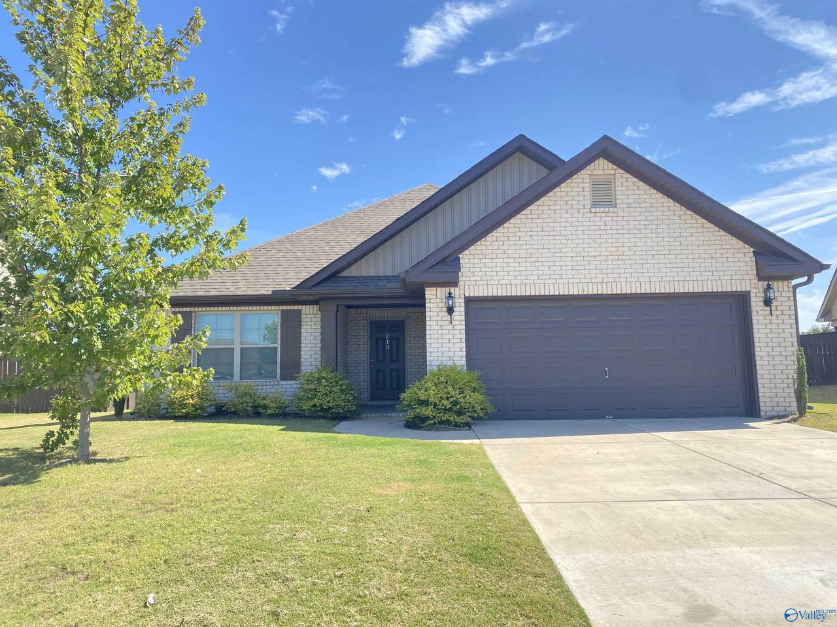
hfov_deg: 67.3
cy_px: 314
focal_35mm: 26
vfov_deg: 53.1
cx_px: 418
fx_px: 629
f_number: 1.8
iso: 32
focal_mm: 4.25
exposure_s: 1/919
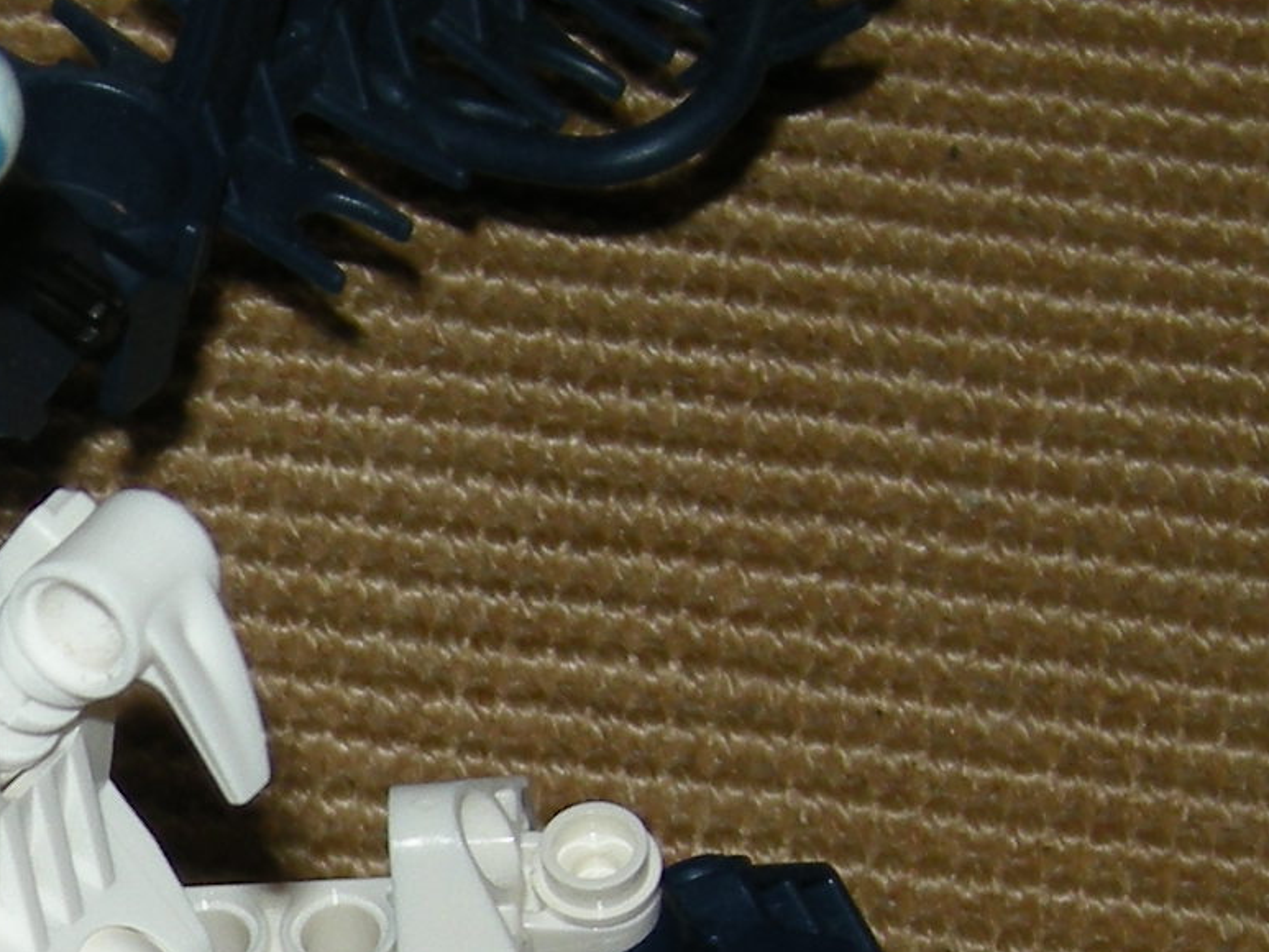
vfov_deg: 7.7
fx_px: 6966
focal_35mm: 190
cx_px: -412
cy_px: 1223
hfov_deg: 10.2
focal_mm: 7.5
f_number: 3.5
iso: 64
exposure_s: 1/60
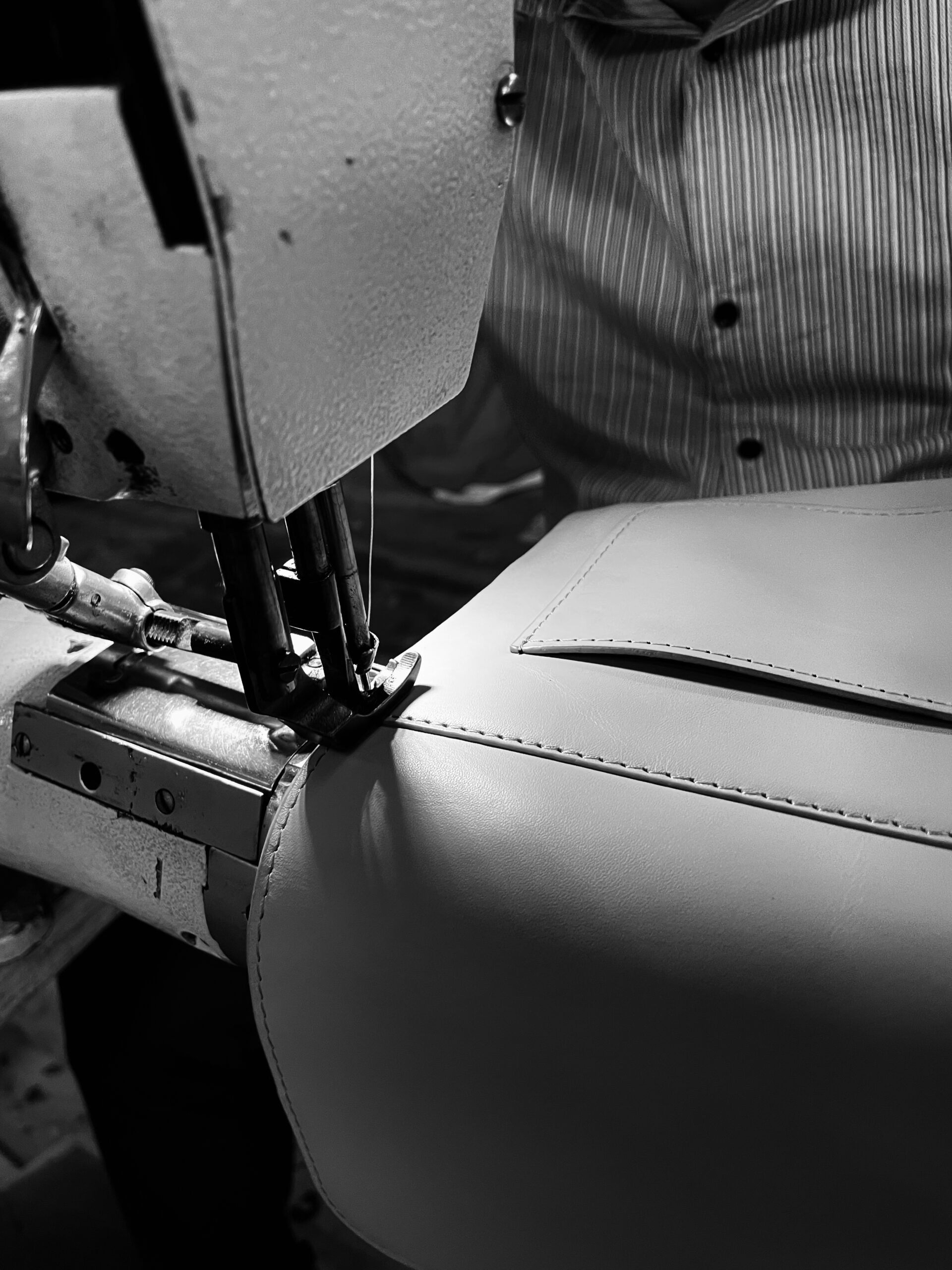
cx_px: 476
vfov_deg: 67.3
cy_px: 635
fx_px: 953
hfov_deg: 53.1
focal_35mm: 26
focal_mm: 4.2
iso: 160
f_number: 1.6
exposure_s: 1/50
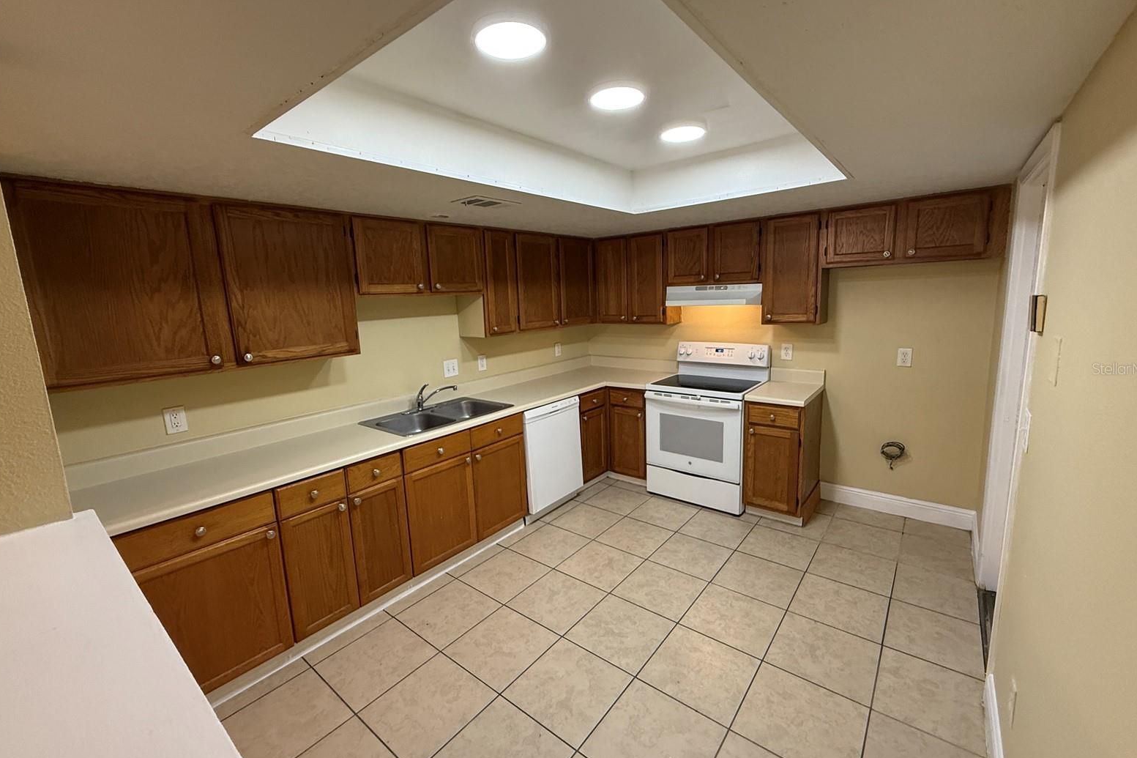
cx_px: 575
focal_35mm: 15
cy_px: 368
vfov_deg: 77.3
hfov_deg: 100.4
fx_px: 474
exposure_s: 1/120
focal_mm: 2.22
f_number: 2.2
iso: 250
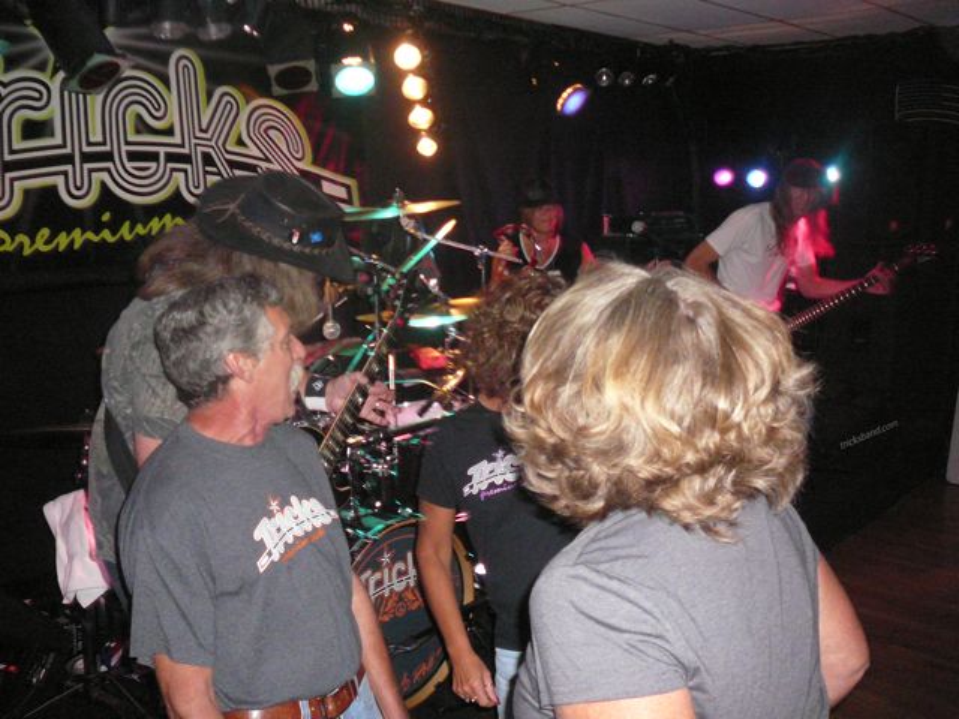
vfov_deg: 40.7
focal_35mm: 35
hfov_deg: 52.6
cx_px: 480
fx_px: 970
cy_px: 360
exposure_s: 1/30
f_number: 2.8
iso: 400
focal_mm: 5.2
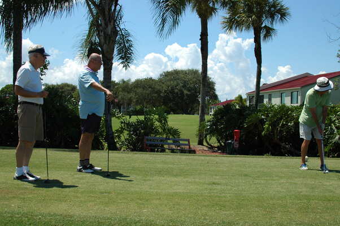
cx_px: 170
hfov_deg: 37.9
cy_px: 113
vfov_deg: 25.7
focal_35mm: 52
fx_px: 495
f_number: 8
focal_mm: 35
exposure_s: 1/800
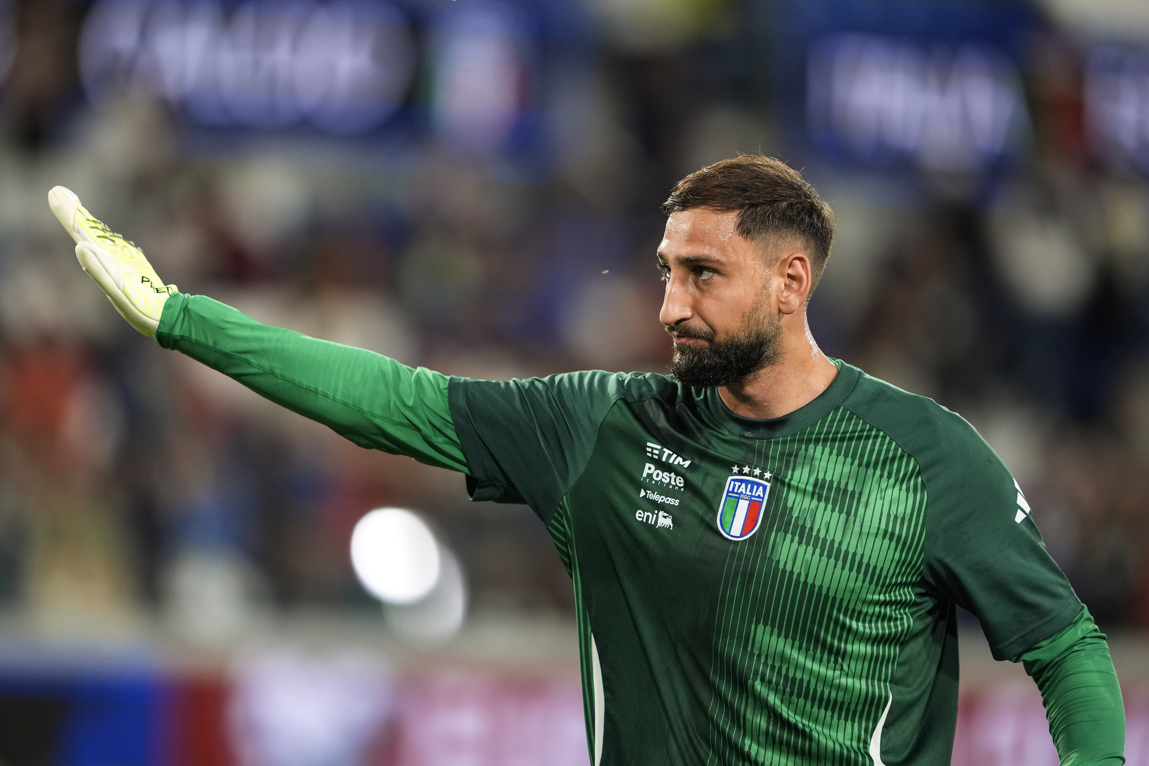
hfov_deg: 5.2
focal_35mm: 400
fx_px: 12766
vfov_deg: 3.4
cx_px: 574
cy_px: 383
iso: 1250
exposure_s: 1/1000
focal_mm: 400
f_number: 2.8
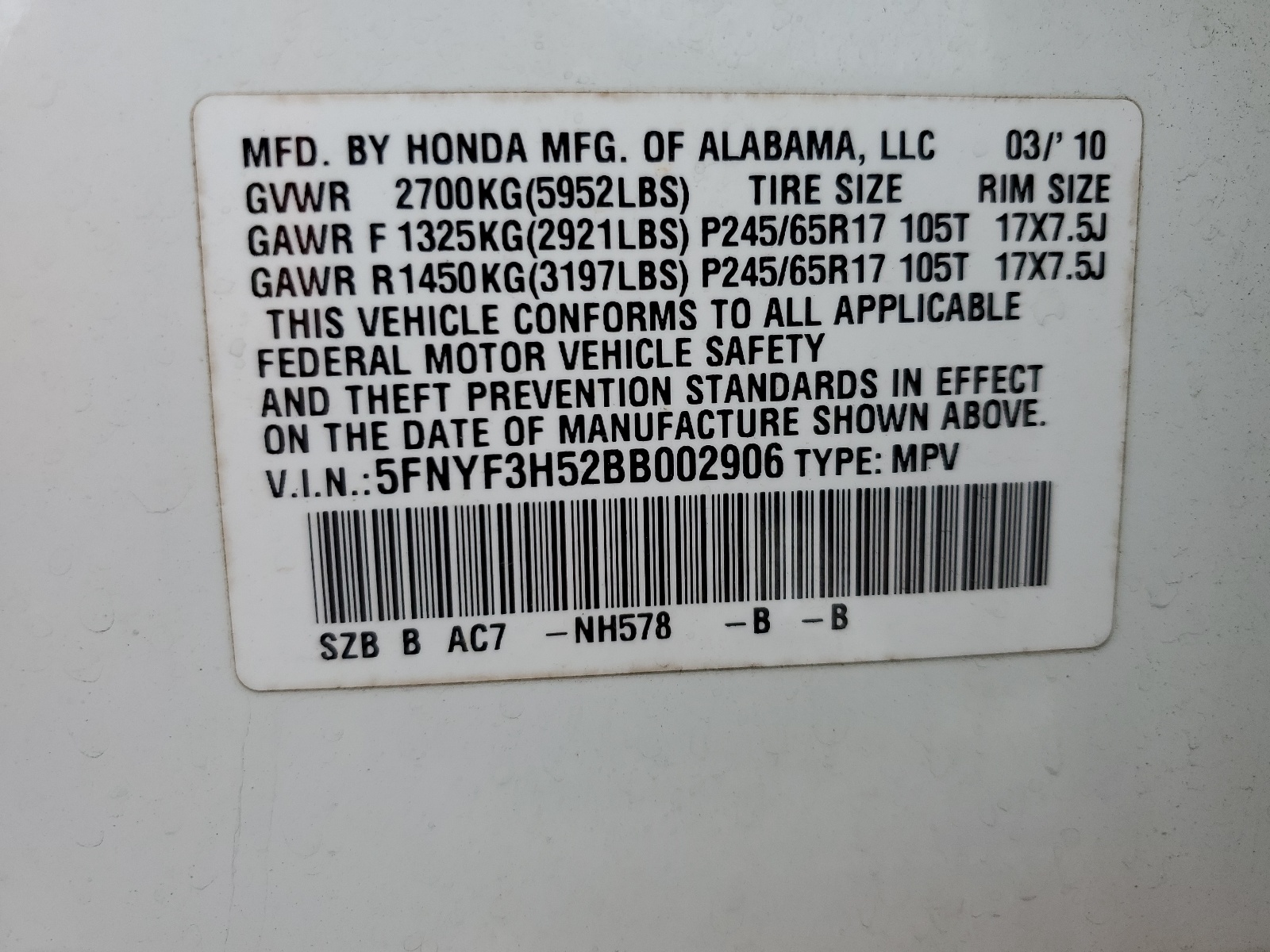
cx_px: 635
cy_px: 476
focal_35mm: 26
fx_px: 954
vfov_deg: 53.1
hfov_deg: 67.3
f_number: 1.5
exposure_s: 1/1250
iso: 50
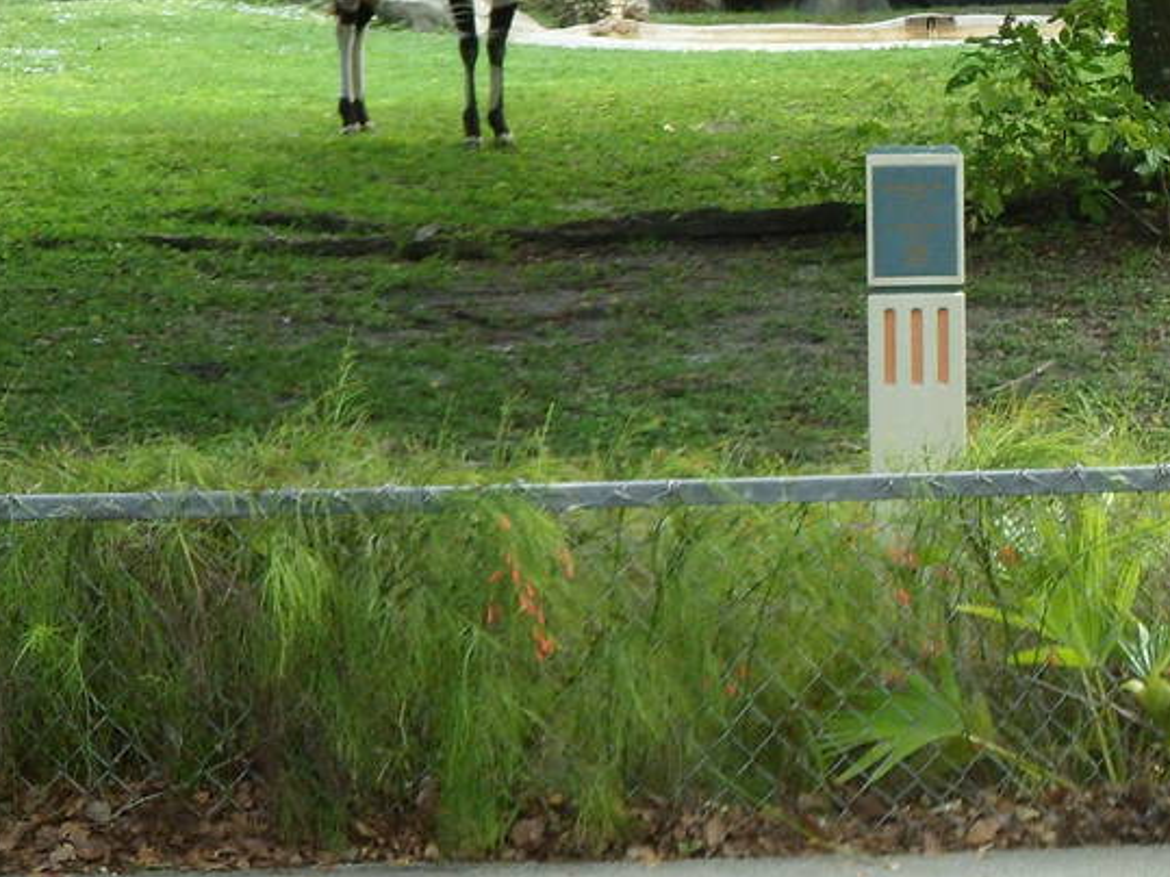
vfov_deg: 7.3
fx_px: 6826
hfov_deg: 9.5
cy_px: -176
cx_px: 1691
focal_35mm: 202
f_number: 4.7
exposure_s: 1/90
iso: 80
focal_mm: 10.6
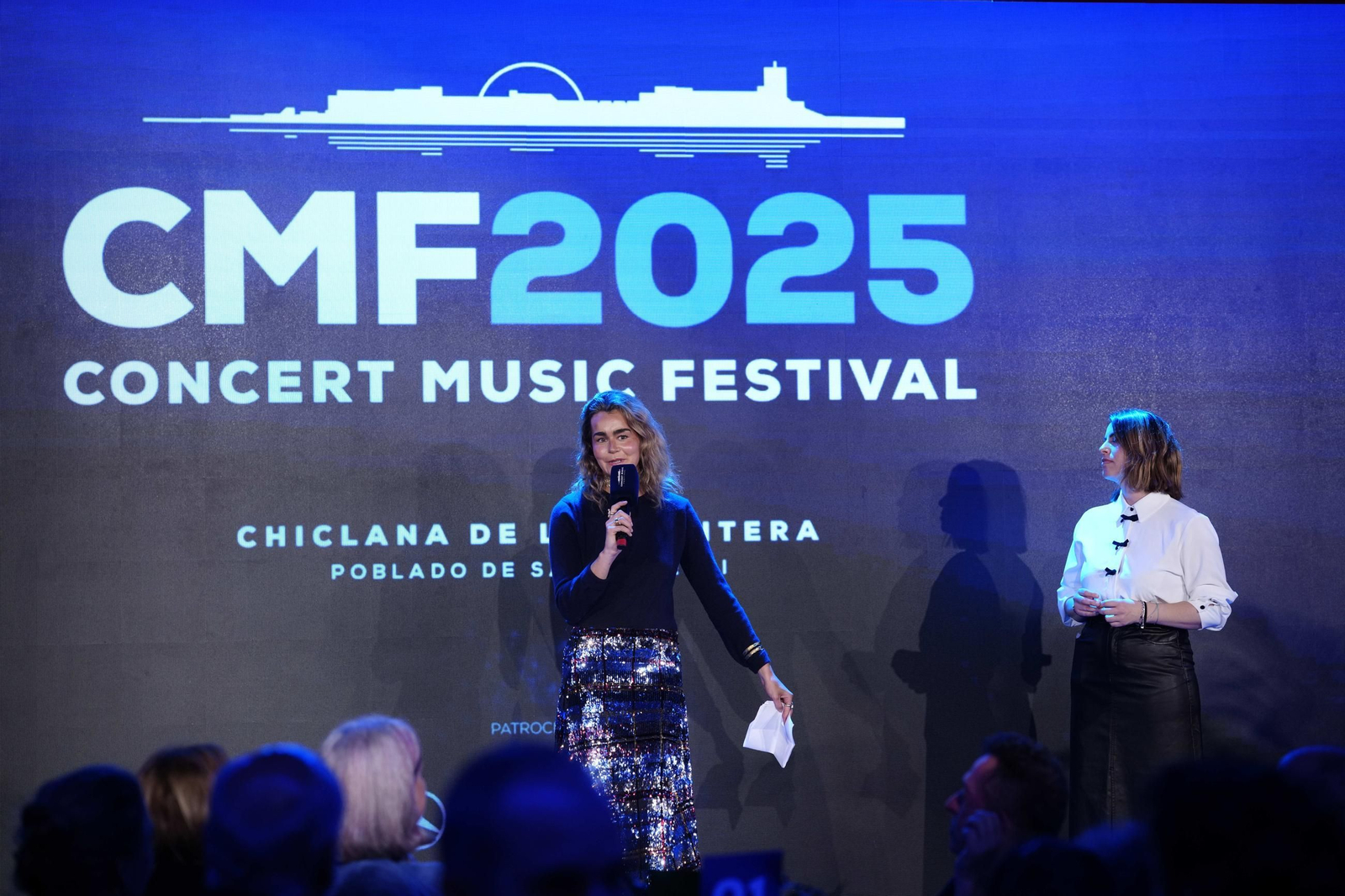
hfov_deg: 23.9
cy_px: 448
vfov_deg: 16.1
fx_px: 3175
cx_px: 672
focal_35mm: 85
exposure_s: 1/200
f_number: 2.5
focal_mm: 85
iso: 800
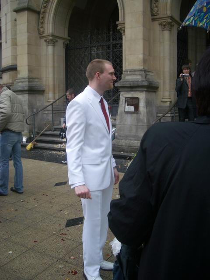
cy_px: 140
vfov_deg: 52.6
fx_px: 283
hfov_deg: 40.7
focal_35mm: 35
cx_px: 105
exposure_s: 1/160
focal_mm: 5.8
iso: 50
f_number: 2.6
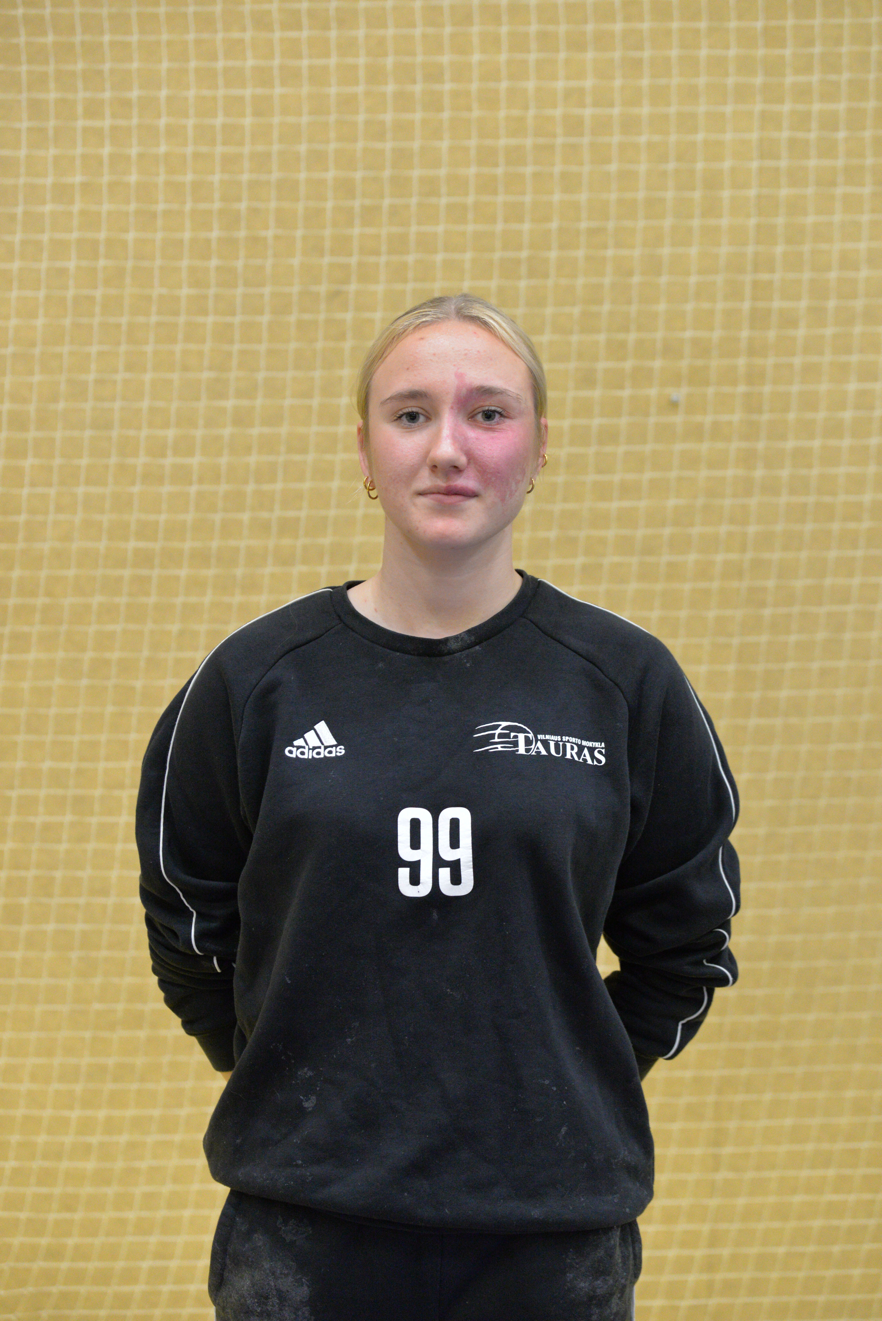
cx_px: 441
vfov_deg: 28.8
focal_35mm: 70
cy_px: 660
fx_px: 2570
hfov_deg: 19.5
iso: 5000
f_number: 4
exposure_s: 1/250
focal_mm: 70
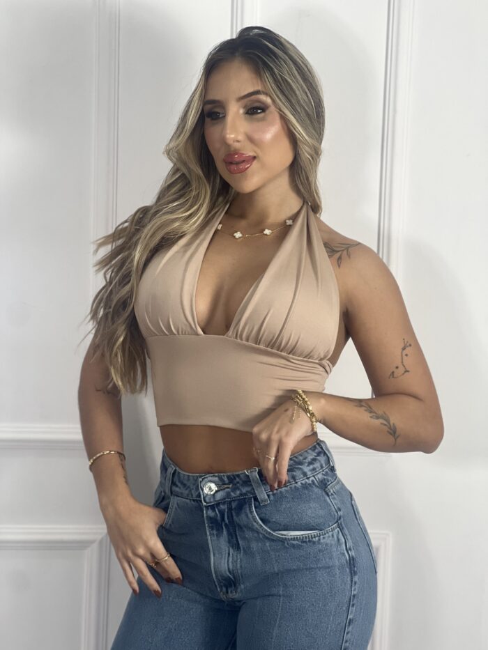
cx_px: 244
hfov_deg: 19.1
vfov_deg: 25.3
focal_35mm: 77
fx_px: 1447
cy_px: 325
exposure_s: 1/120
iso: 125
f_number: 2.8
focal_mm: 9
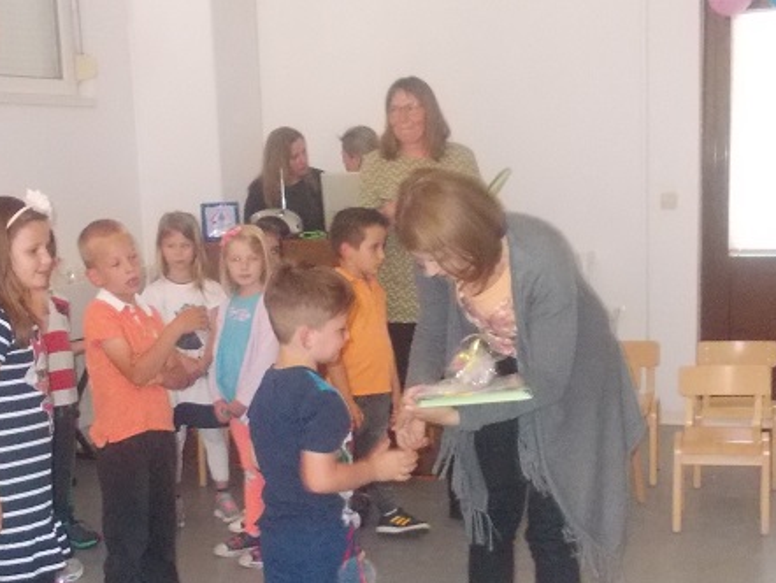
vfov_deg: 25.4
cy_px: 435
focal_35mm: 57
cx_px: 363
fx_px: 1278
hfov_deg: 33.8
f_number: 2.7
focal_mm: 4
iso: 400
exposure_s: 1/25
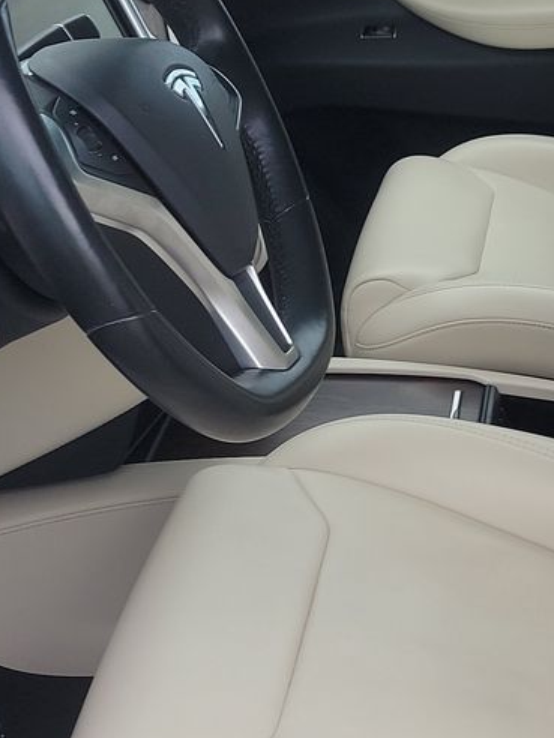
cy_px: 428
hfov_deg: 18.5
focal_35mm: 78
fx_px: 1664
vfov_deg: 25.0
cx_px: 510
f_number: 1.8
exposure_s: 1/257
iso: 50
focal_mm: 6.7
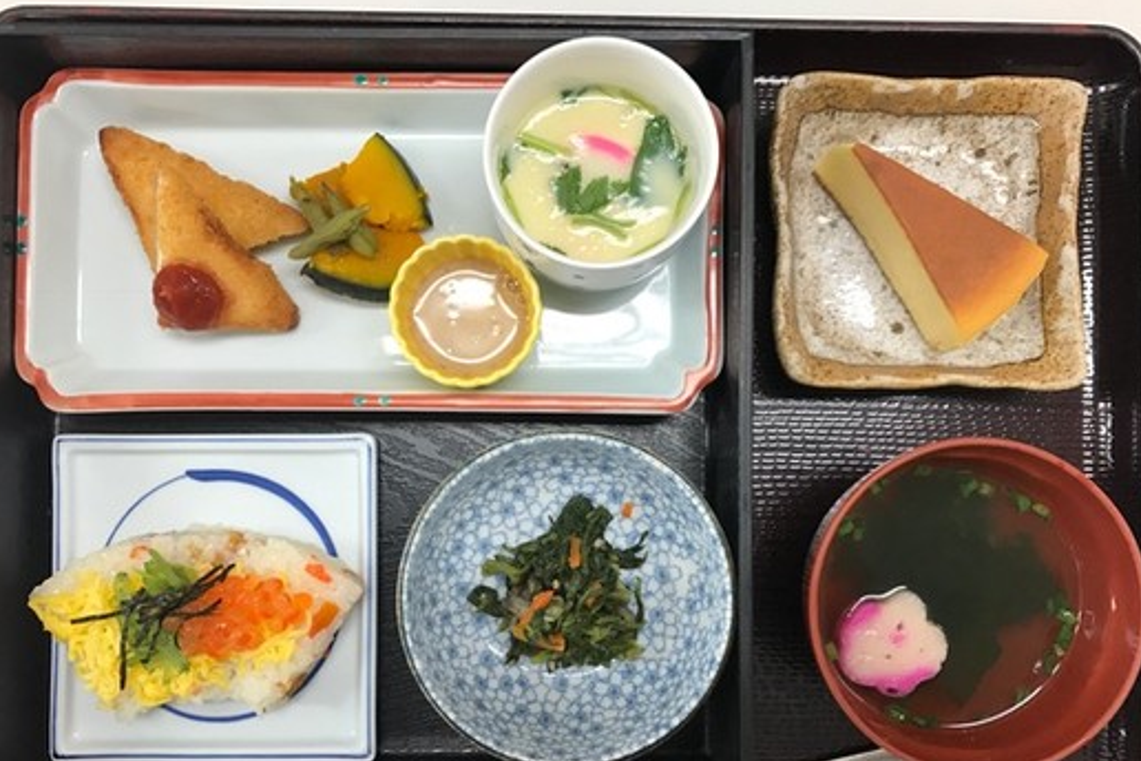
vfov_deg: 42.2
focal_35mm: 31
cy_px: 442
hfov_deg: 60.3
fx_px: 982
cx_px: 554
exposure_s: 1/40
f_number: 1.8
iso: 25
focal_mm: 3.99
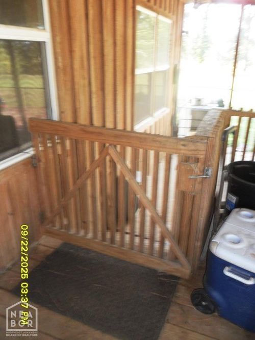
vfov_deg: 65.3
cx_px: 128
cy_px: 170
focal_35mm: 27
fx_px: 265
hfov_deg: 51.3
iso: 200
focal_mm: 4.9
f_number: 3.5
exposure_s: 1/45
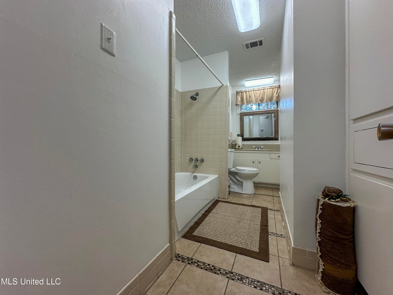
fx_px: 159
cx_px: 196
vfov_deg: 85.7
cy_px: 148
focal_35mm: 14
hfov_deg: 102.1
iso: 100
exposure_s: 1/120
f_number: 2.2
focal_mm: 2.22
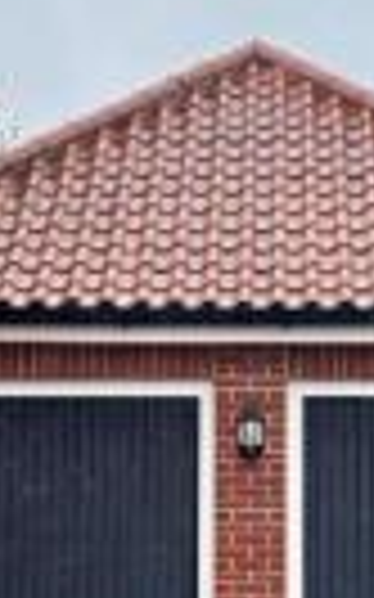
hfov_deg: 10.8
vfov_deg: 17.2
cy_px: 407
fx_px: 1975
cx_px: 291
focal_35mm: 121
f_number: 1.6
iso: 50
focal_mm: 5.96
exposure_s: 1/951
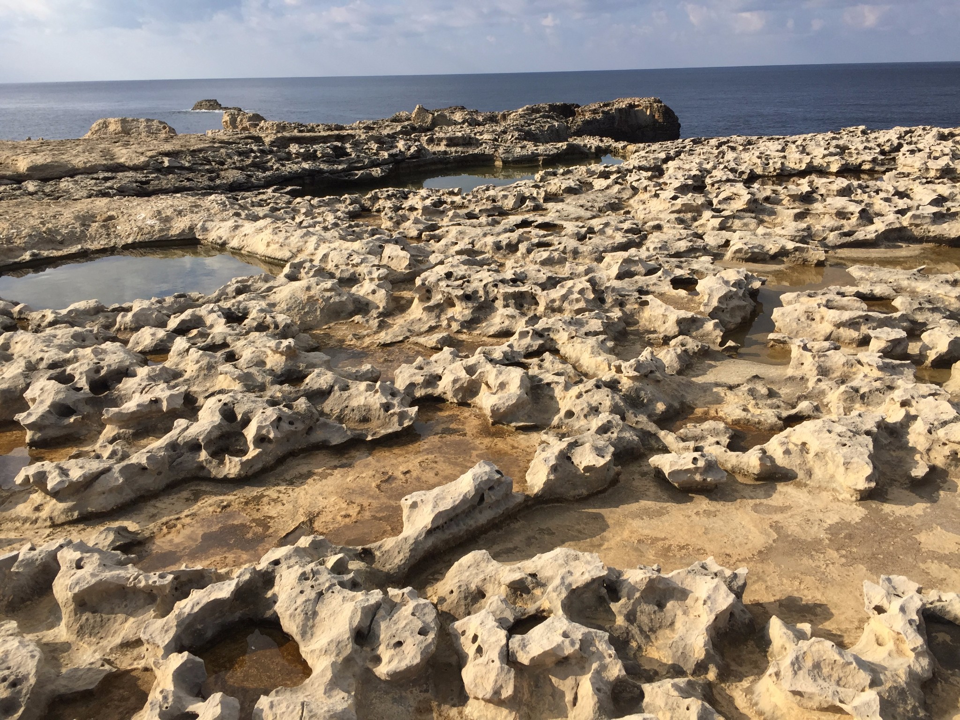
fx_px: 804
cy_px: 360
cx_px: 480
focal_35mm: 29
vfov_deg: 48.2
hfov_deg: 61.7
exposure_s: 1/2326
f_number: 2.2
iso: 32
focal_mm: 4.15
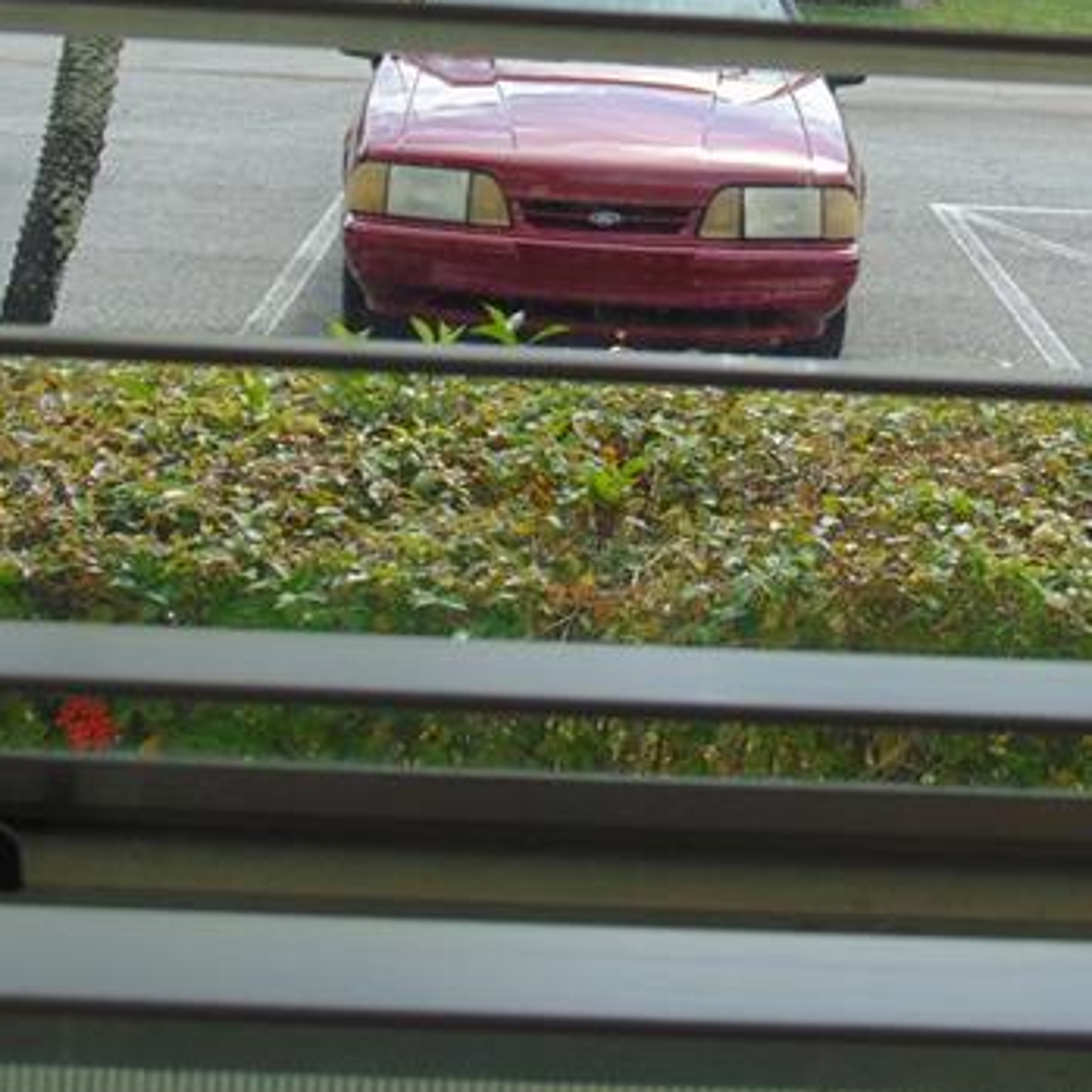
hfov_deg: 24.2
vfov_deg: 24.0
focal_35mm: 71
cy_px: 222
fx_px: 2534
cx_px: 745
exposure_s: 1/640
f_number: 3.2
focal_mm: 6.3
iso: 80
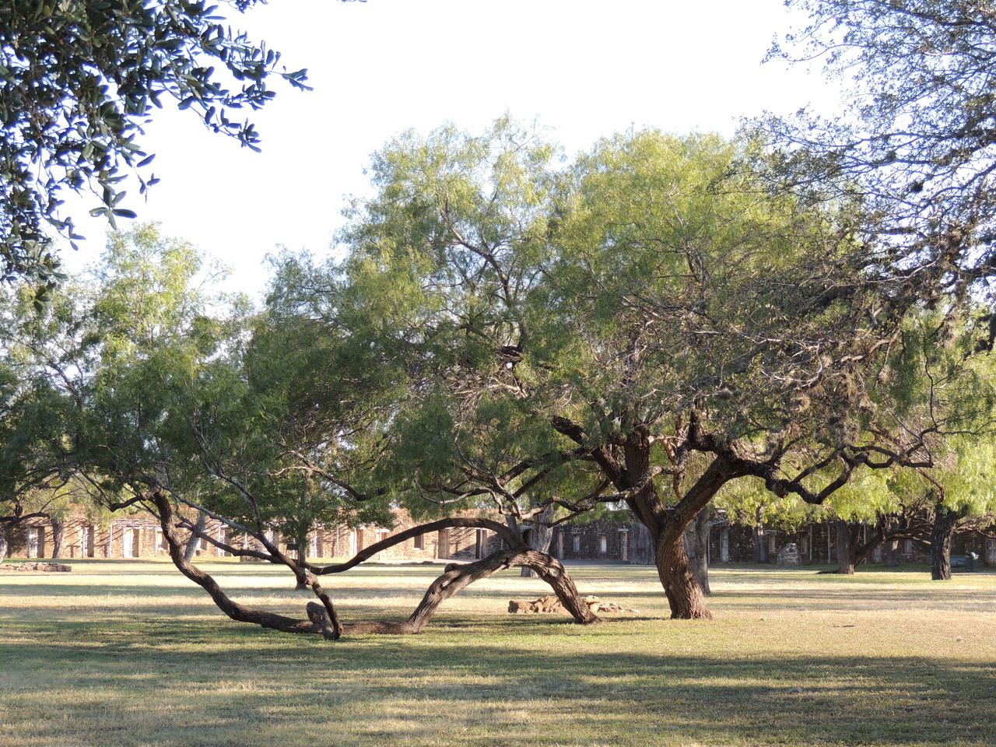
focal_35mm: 75
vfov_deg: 19.6
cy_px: 374
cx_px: 498
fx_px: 2158
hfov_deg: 26.0
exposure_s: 1/160
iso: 100
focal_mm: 13.3
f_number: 3.9
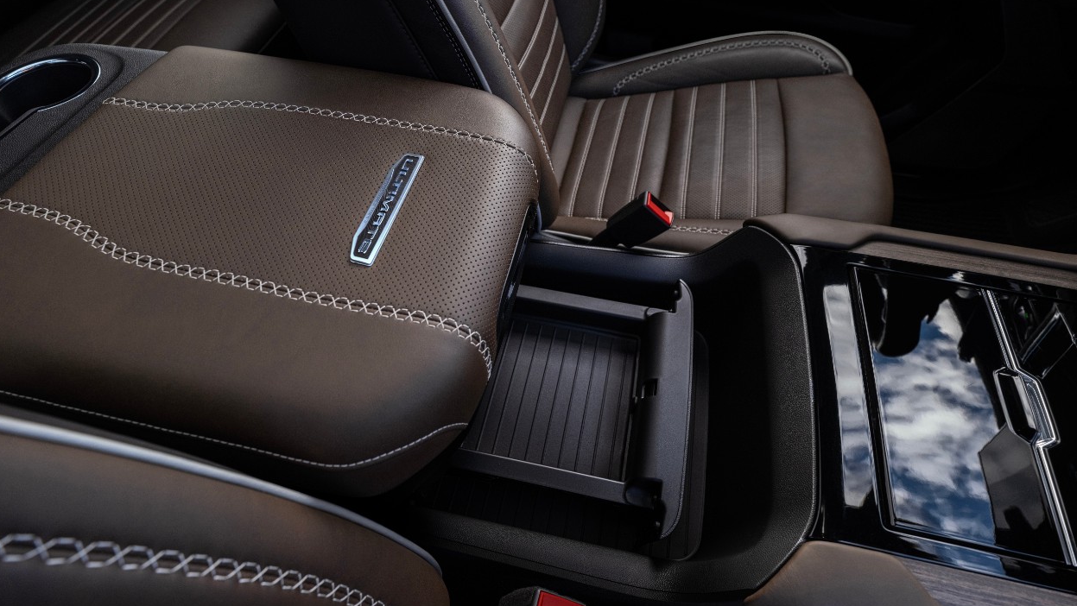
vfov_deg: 58.3
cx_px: 544
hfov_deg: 89.6
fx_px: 543
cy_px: 284
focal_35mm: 19
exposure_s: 1/100
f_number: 6.4
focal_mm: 22.1
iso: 1000
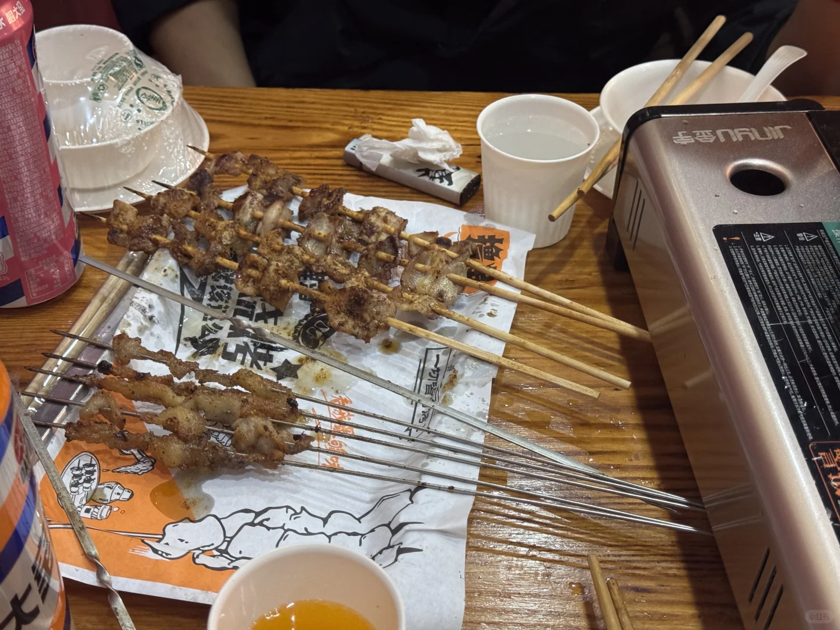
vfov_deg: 30.3
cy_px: 315
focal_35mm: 48
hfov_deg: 39.7
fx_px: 1165
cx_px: 420
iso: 250
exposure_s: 1/50
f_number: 1.78
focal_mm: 6.76
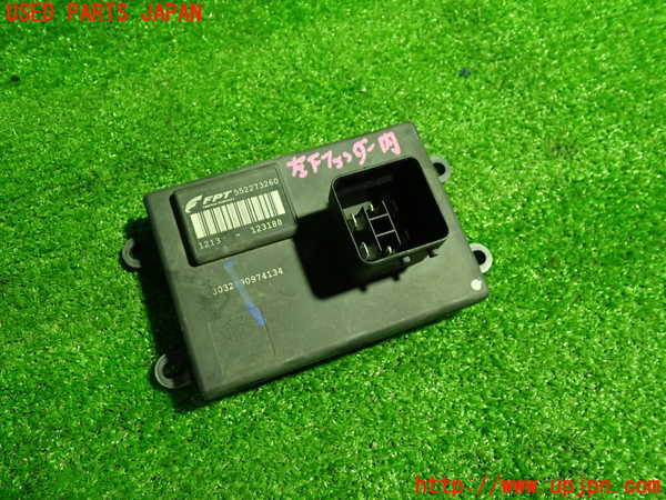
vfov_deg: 46.8
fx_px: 577
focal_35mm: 30
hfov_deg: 60.0
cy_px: 250
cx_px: 333
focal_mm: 5.4
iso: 320
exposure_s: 1/30
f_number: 2.3
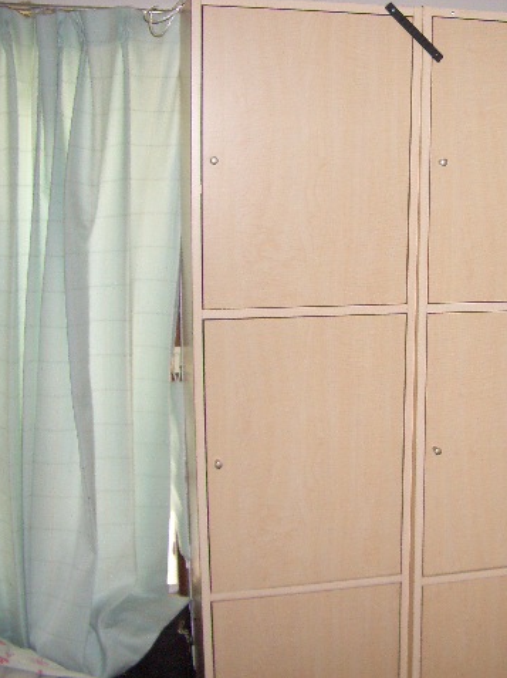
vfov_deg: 40.5
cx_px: 418
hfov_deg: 30.0
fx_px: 919
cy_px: 338
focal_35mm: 47
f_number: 2.6
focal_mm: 5.8
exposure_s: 1/60
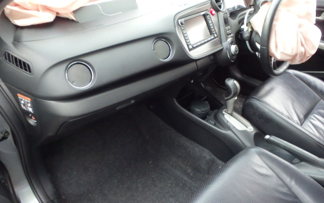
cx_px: 161
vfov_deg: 41.9
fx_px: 265
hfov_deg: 62.9
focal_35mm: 30
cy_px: 99
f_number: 3.9
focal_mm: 5
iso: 800
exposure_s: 1/30
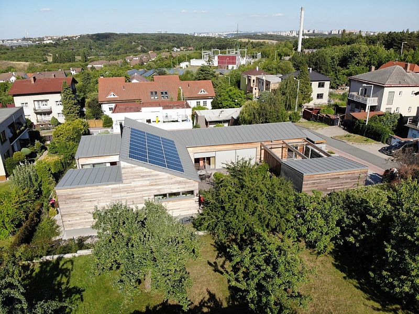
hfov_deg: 71.6
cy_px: 157
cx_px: 210
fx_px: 291
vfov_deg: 56.8
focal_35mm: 24
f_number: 2.8
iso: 100
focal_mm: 4.5
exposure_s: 1/929
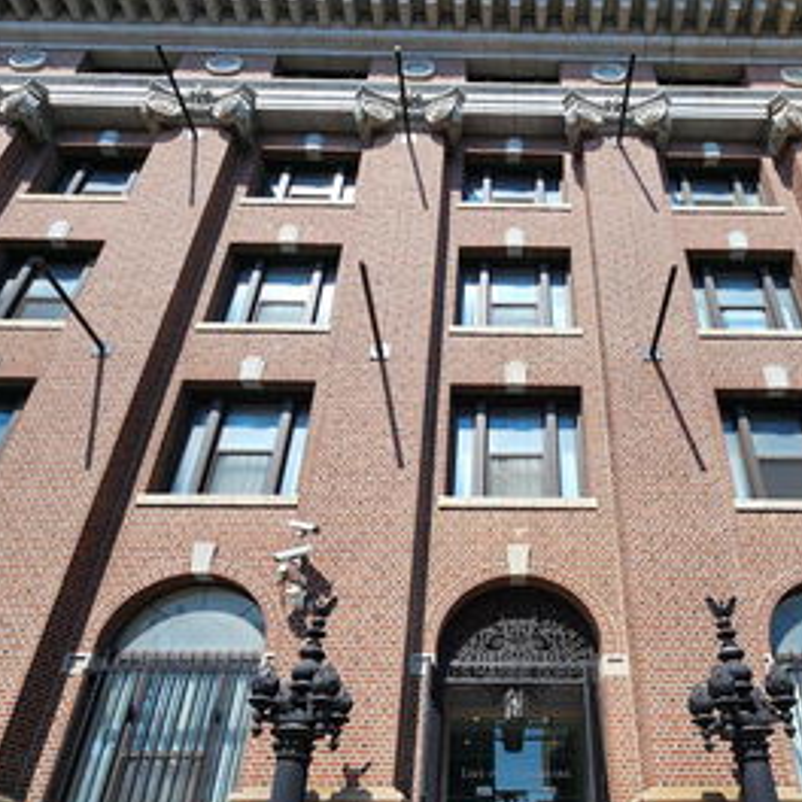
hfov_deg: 73.6
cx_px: 498
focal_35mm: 20
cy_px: 621
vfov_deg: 68.9
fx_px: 524
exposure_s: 1/1307
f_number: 2.2
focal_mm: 2.2
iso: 50
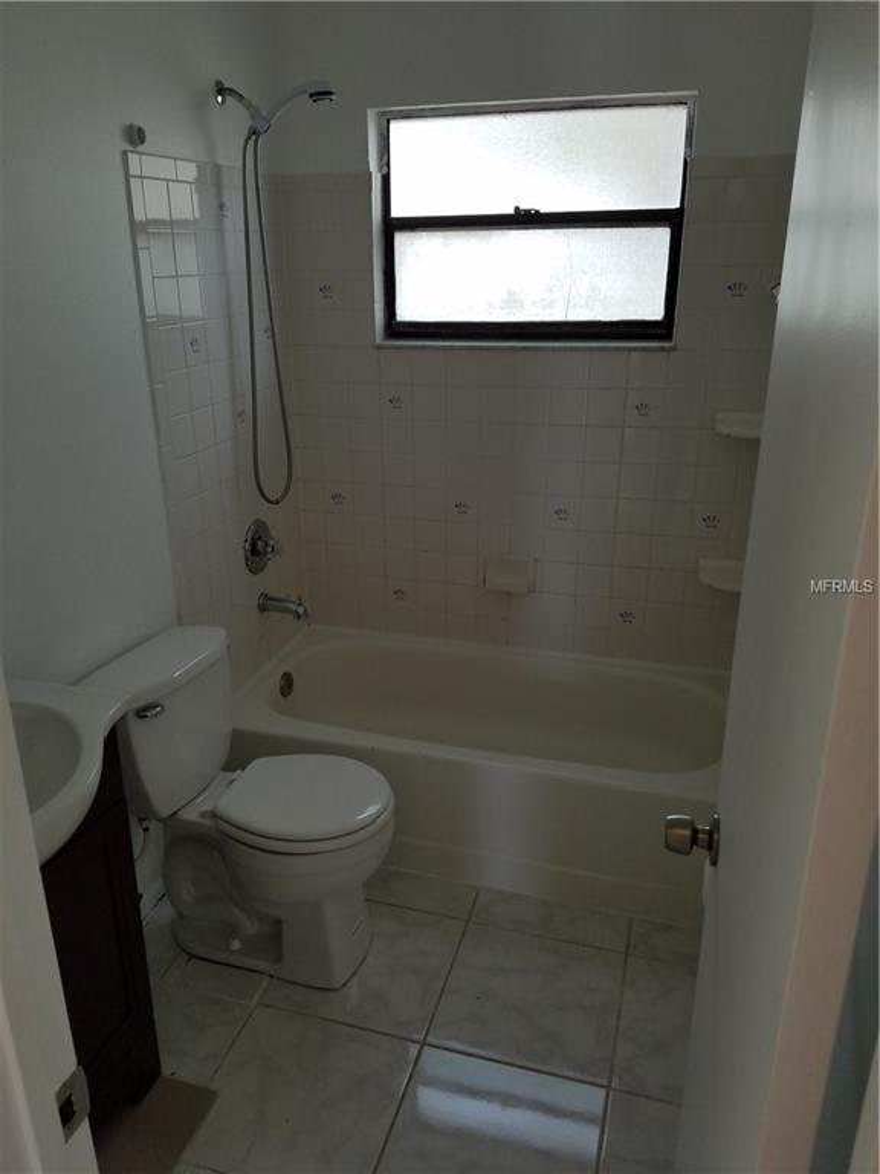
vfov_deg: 67.3
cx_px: 440
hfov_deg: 53.1
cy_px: 587
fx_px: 881
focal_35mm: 26
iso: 50
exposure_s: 1/127
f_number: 1.7
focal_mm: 4.2
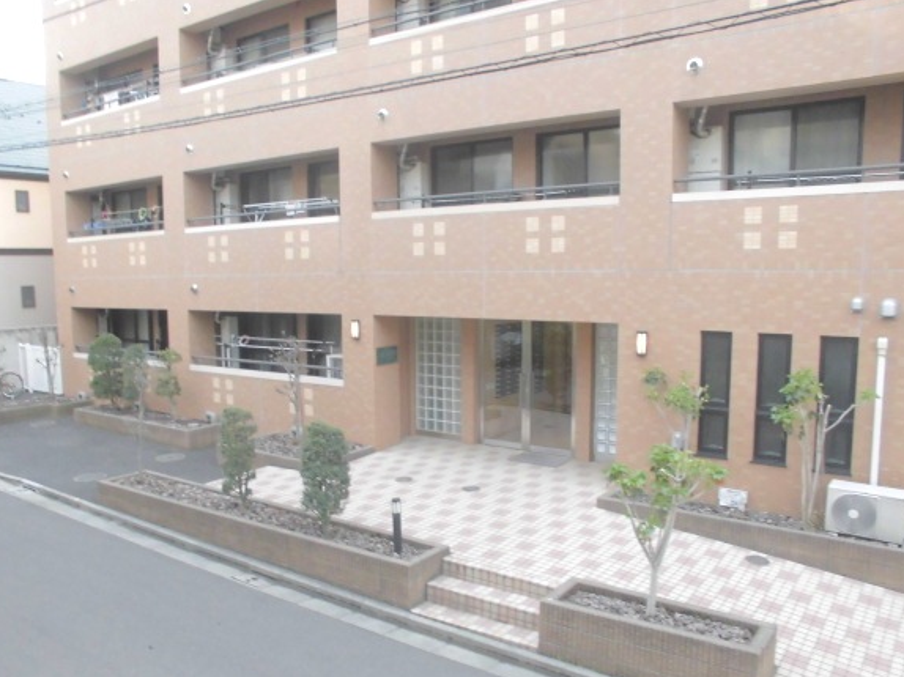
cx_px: 409
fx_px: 757
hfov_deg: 61.6
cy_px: 368
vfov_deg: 48.1
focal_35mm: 29
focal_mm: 4.6
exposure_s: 1/60
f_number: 3.5
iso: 100
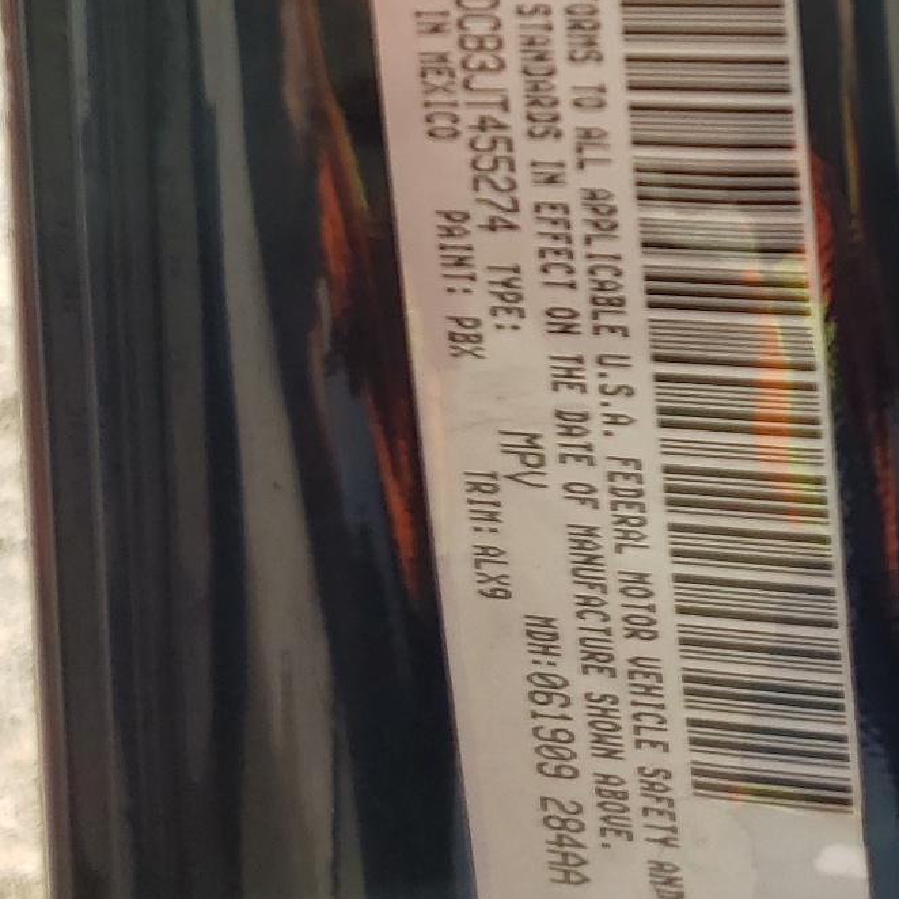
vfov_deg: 21.3
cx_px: 674
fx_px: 2174
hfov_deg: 23.1
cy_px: -255
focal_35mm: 74
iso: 50
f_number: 1.5
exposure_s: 1/1667
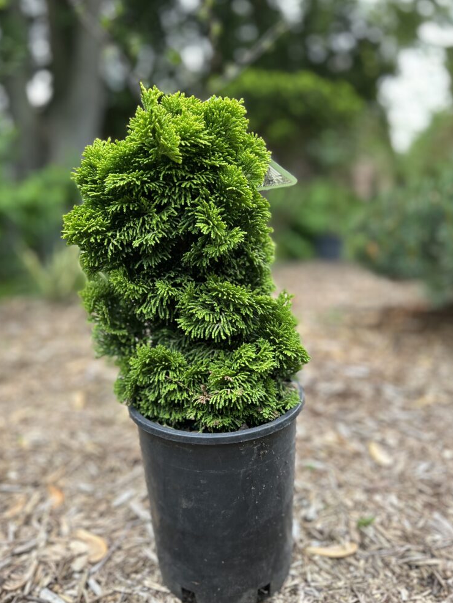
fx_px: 471
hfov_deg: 51.4
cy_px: 303
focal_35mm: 27
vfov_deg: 65.3
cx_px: 222
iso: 50
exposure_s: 1/354
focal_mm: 5.7
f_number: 1.5
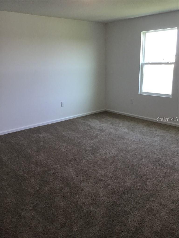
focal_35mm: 31
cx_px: 90
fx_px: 214
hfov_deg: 45.4
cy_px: 119
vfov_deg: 58.4
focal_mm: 3.3
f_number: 2.4
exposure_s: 1/30
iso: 25
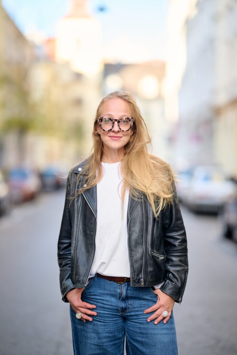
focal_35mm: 85
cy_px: 178
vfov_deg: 23.9
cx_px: 118
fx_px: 839
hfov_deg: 16.1
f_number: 1.2
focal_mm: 85
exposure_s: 1/1600
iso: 200
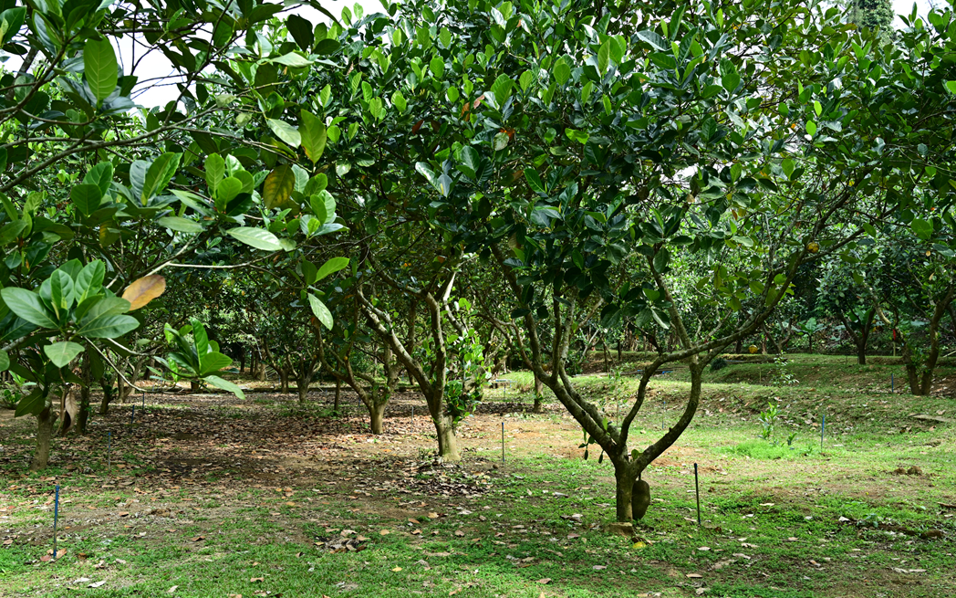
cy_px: 347
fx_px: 927
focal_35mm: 36
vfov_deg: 35.6
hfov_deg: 54.6
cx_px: 480
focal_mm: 30.5
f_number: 8
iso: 200
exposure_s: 1/125
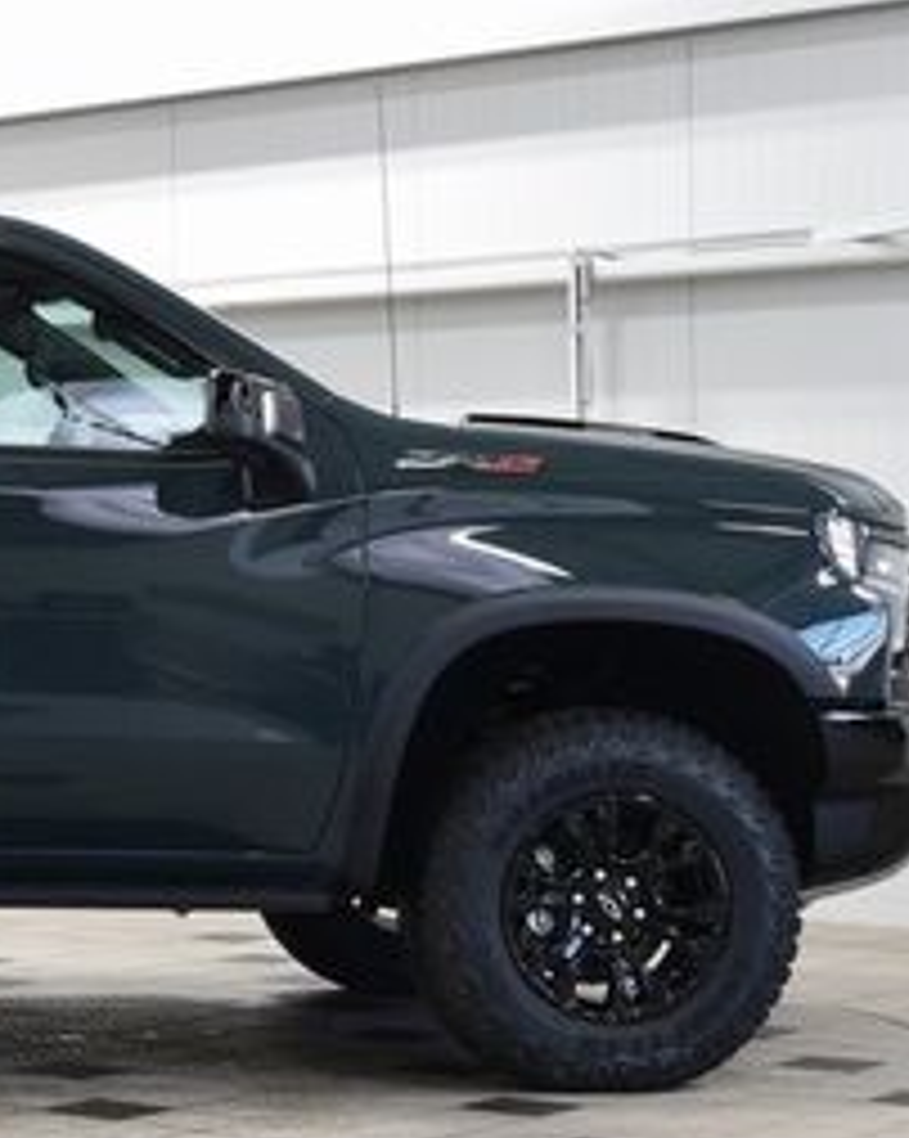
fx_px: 3239
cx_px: -346
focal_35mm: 96
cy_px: 659
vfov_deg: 19.9
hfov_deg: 15.1
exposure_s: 1/15
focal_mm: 27
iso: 500
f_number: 6.3
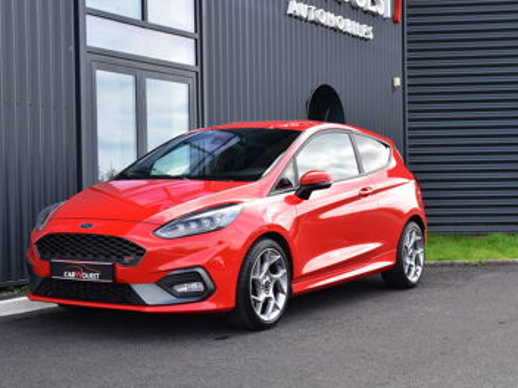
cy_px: 178
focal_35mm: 59
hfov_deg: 32.7
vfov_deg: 24.8
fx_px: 883
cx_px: 240
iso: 400
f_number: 9
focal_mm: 30
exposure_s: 1/160
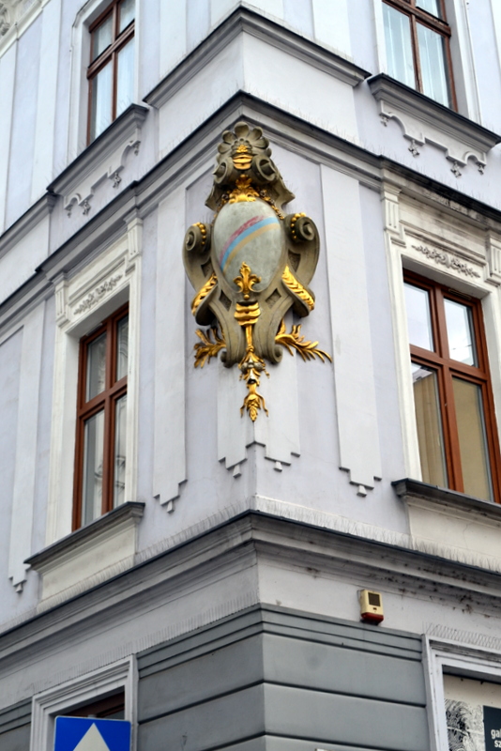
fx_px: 1251
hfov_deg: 22.6
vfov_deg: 33.4
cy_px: 376
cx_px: 250
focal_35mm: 60
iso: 400
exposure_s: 1/100
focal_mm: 40
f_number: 9
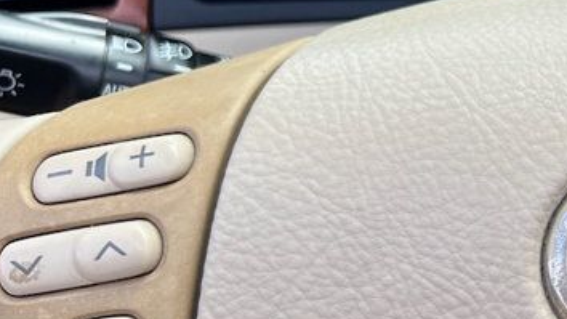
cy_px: 160
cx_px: 782
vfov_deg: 14.7
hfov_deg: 22.5
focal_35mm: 82
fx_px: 1233
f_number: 1.5
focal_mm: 5.7
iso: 50
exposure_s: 1/846
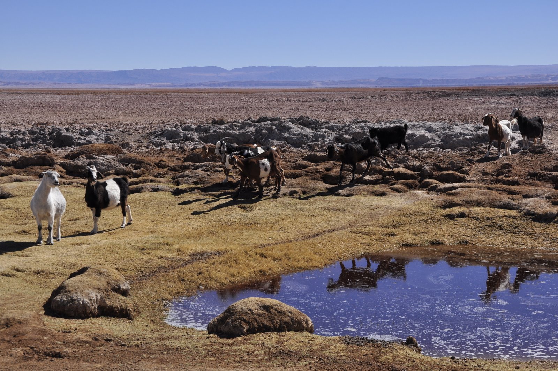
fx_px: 1045
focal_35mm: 68
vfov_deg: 20.1
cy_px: 186
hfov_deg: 29.9
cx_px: 279
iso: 200
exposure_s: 1/750
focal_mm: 45
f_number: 11
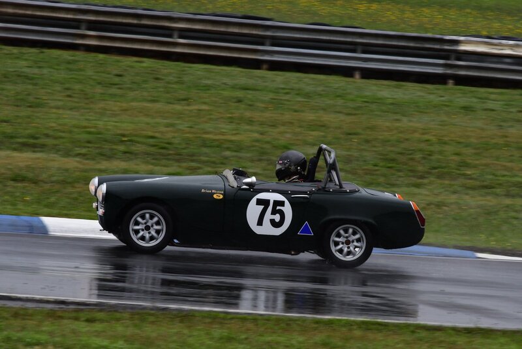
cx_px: 261
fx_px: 6527
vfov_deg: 3.1
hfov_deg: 4.6
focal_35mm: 450
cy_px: 174
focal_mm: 300
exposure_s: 1/320
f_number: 18
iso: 800
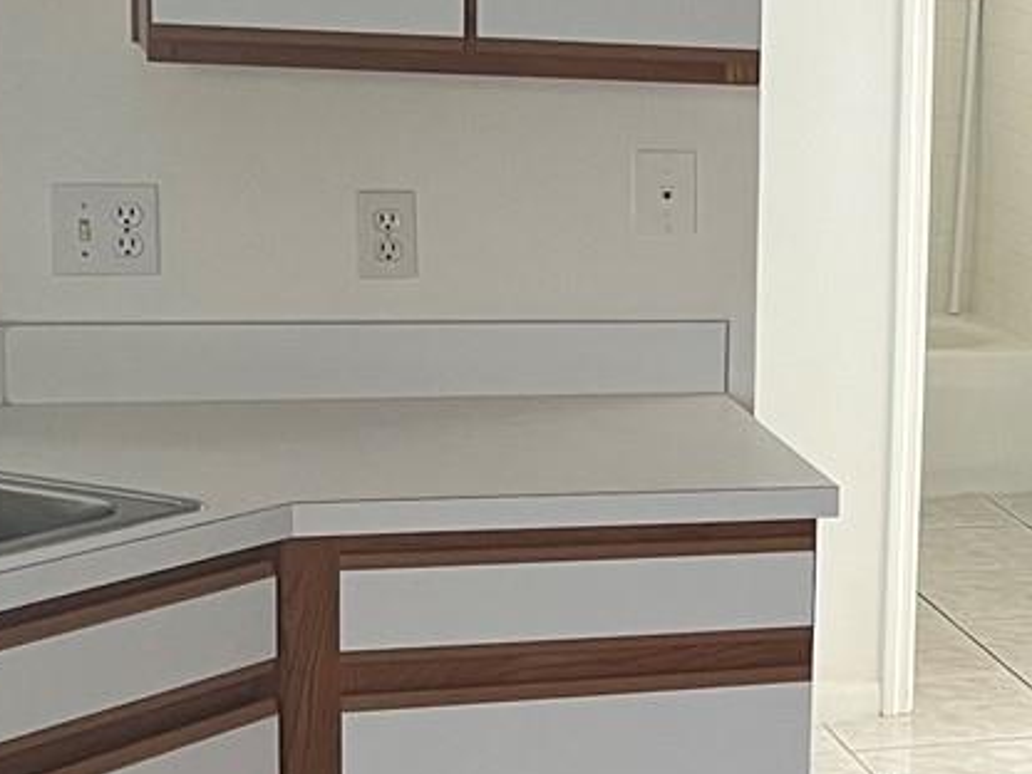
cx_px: 1749
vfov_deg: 14.8
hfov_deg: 16.9
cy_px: 432
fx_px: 2981
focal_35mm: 100
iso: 125
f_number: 1.5
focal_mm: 5.7
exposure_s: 1/70
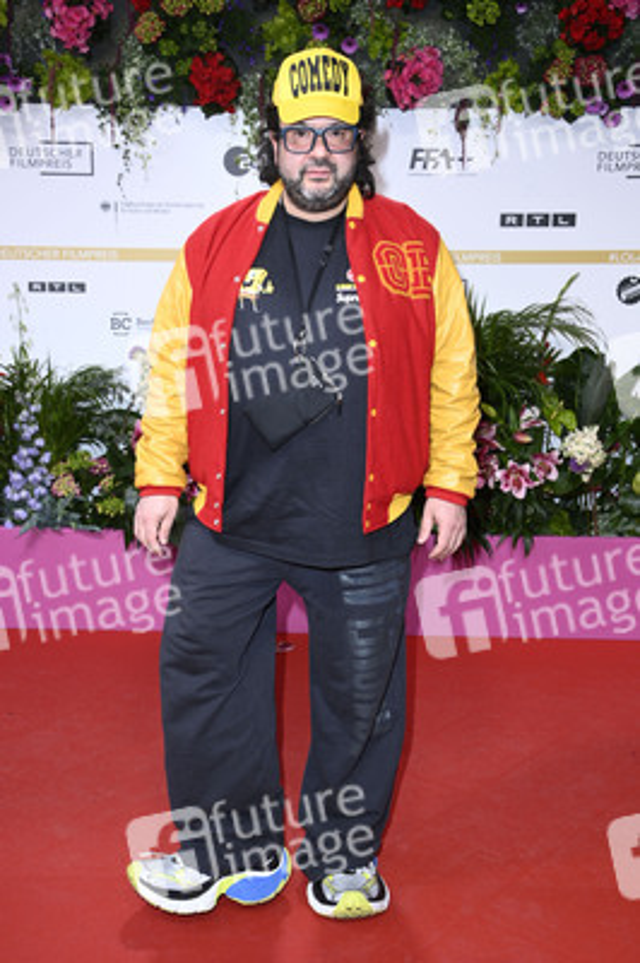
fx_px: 1175
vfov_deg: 44.5
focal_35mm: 44
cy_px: 482
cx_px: 320
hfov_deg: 30.5
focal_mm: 44
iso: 500
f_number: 5.6
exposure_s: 1/200
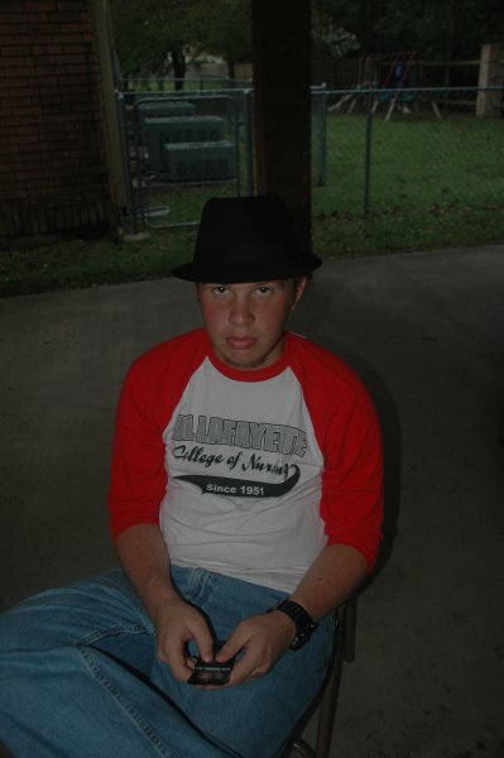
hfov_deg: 43.5
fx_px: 631
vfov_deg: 62.0
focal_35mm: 30
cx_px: 252
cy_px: 379
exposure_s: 1/60
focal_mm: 20
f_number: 3.8
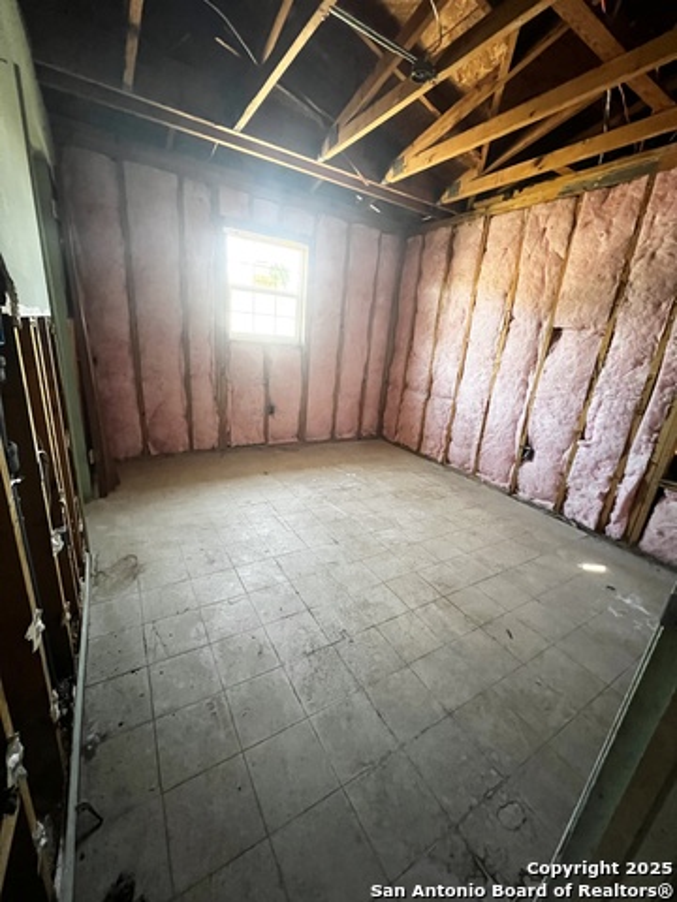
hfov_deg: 89.9
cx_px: 338
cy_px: 451
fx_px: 339
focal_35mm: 13
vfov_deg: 106.2
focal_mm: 1.57
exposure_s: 1/56
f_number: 1.8
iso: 1000
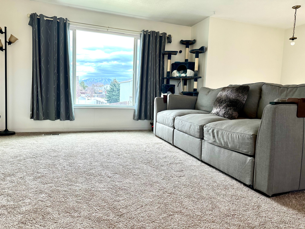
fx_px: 211
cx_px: 152
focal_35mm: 24
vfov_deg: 56.8
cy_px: 114
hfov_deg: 71.6
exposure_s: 1/144
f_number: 1.78
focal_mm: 6.86
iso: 100
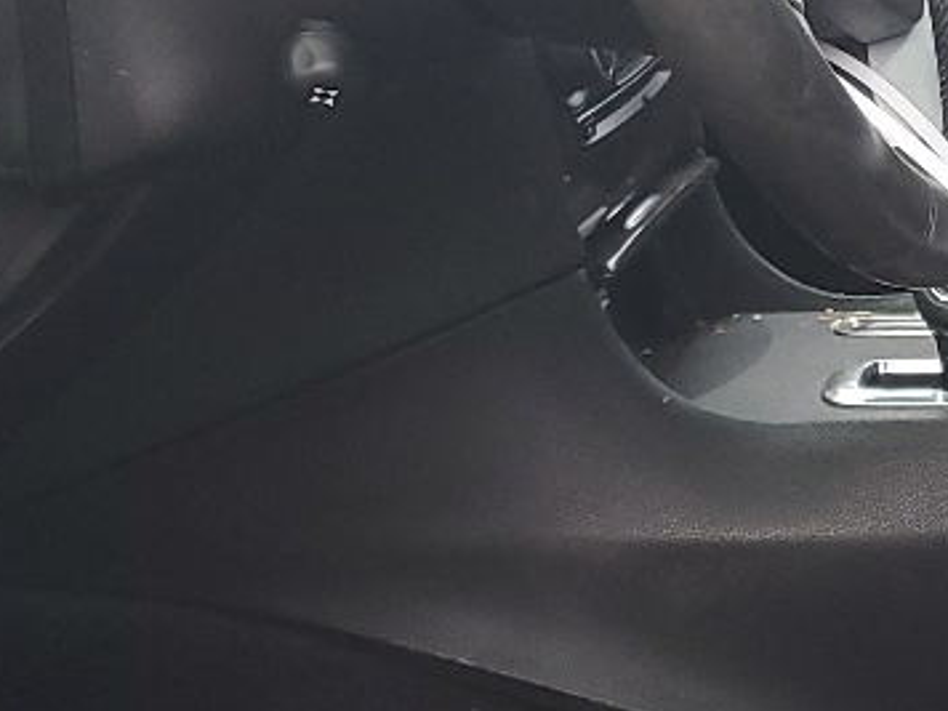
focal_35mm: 117
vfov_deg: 12.6
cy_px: 527
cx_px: 1174
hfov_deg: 16.1
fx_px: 3204
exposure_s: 1/120
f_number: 1.5
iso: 73
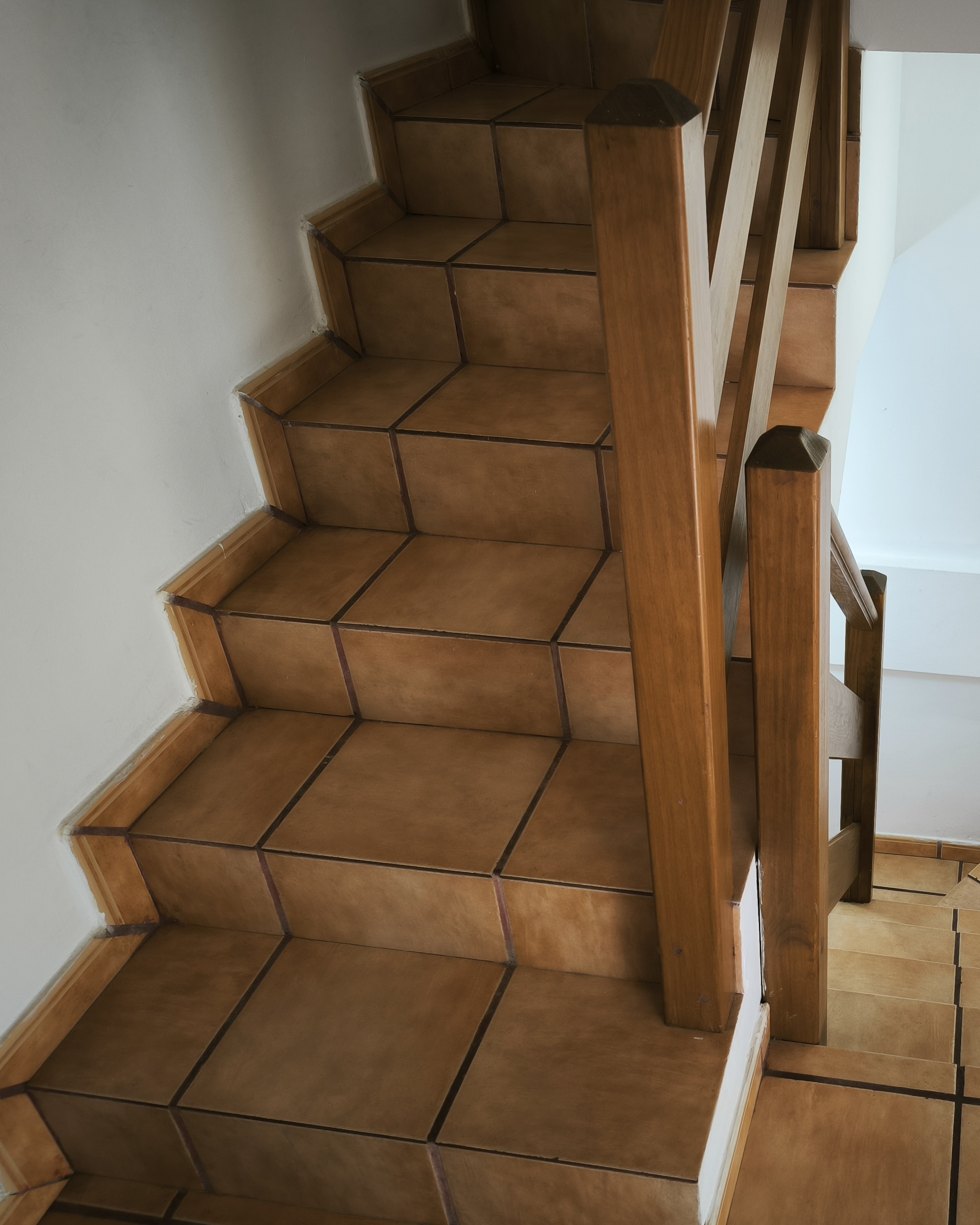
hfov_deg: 43.1
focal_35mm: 32
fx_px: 1160
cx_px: 818
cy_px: 600
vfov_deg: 55.7
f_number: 1.9
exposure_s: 1/50
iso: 200
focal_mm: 6.92
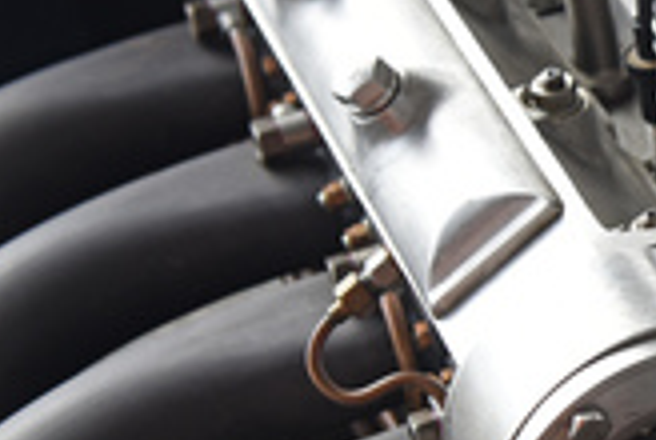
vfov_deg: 8.4
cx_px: 1082
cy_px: 180
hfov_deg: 11.8
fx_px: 2994
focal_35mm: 164
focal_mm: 45
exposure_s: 1/160
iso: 200
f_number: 5
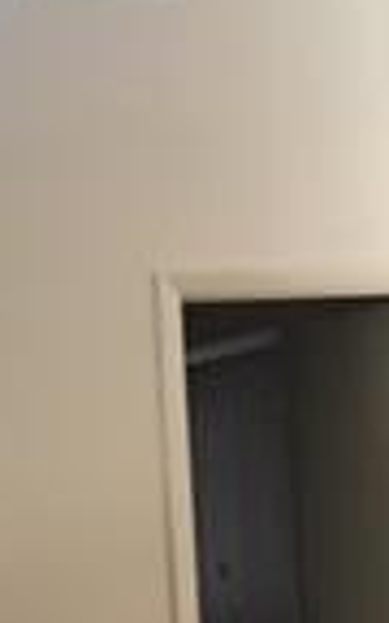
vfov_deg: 14.4
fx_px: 2324
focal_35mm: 137
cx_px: 117
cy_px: 874
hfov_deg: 9.6
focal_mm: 4.15
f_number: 2.2
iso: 160
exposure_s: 1/30
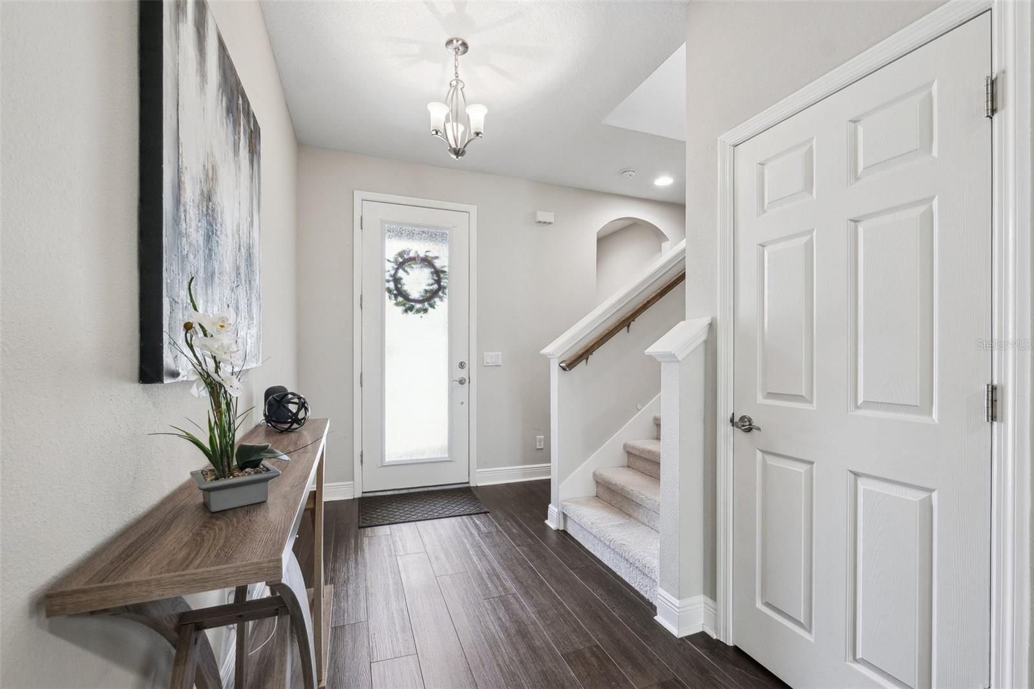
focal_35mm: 14
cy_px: 344
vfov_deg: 81.2
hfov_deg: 104.3
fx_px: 402
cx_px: 517
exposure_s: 1/10
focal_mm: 14
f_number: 8
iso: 400
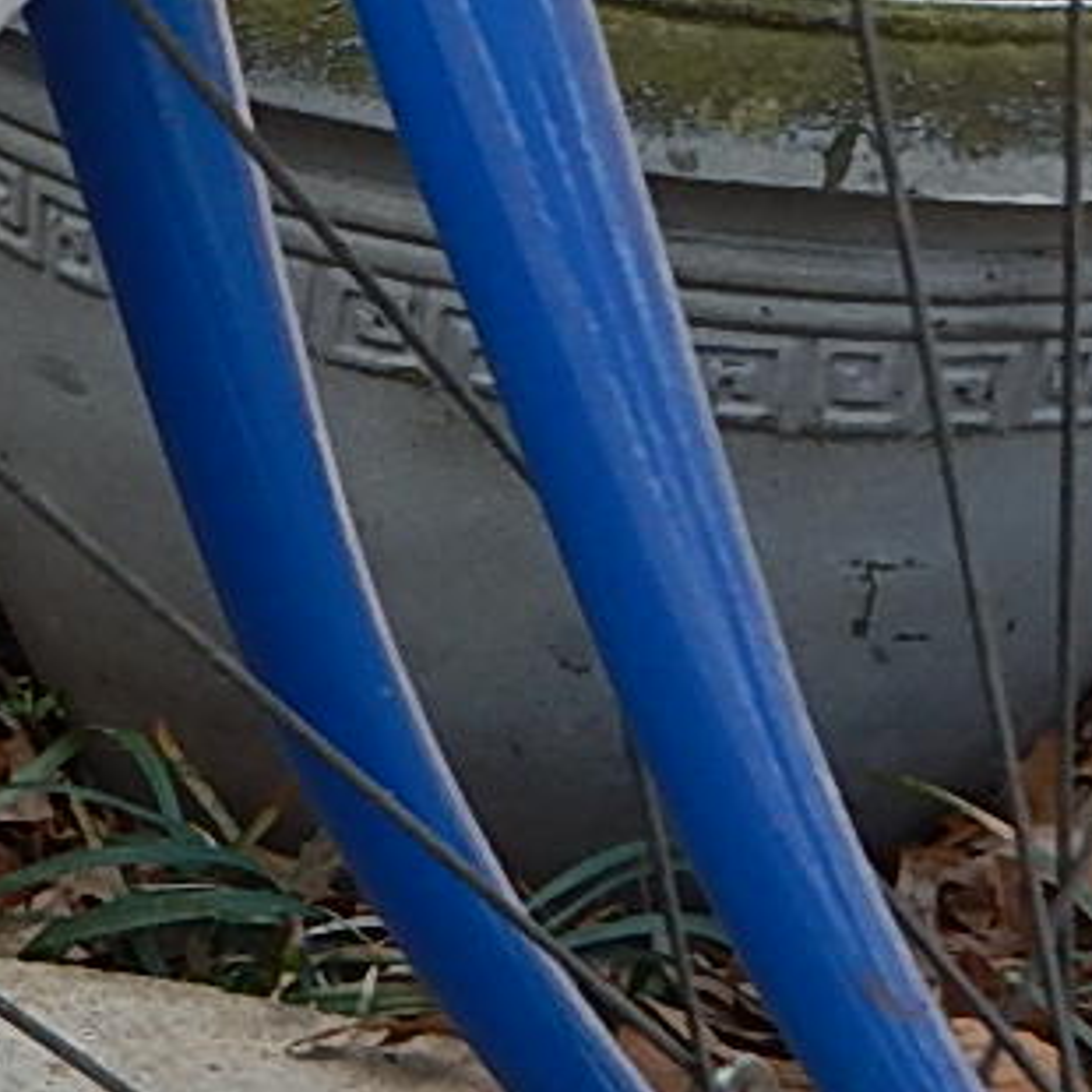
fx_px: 6995
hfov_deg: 8.1
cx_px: -1673
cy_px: -201
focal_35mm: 196
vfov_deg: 8.8
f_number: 3.6
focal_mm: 7.7
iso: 125
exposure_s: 1/320
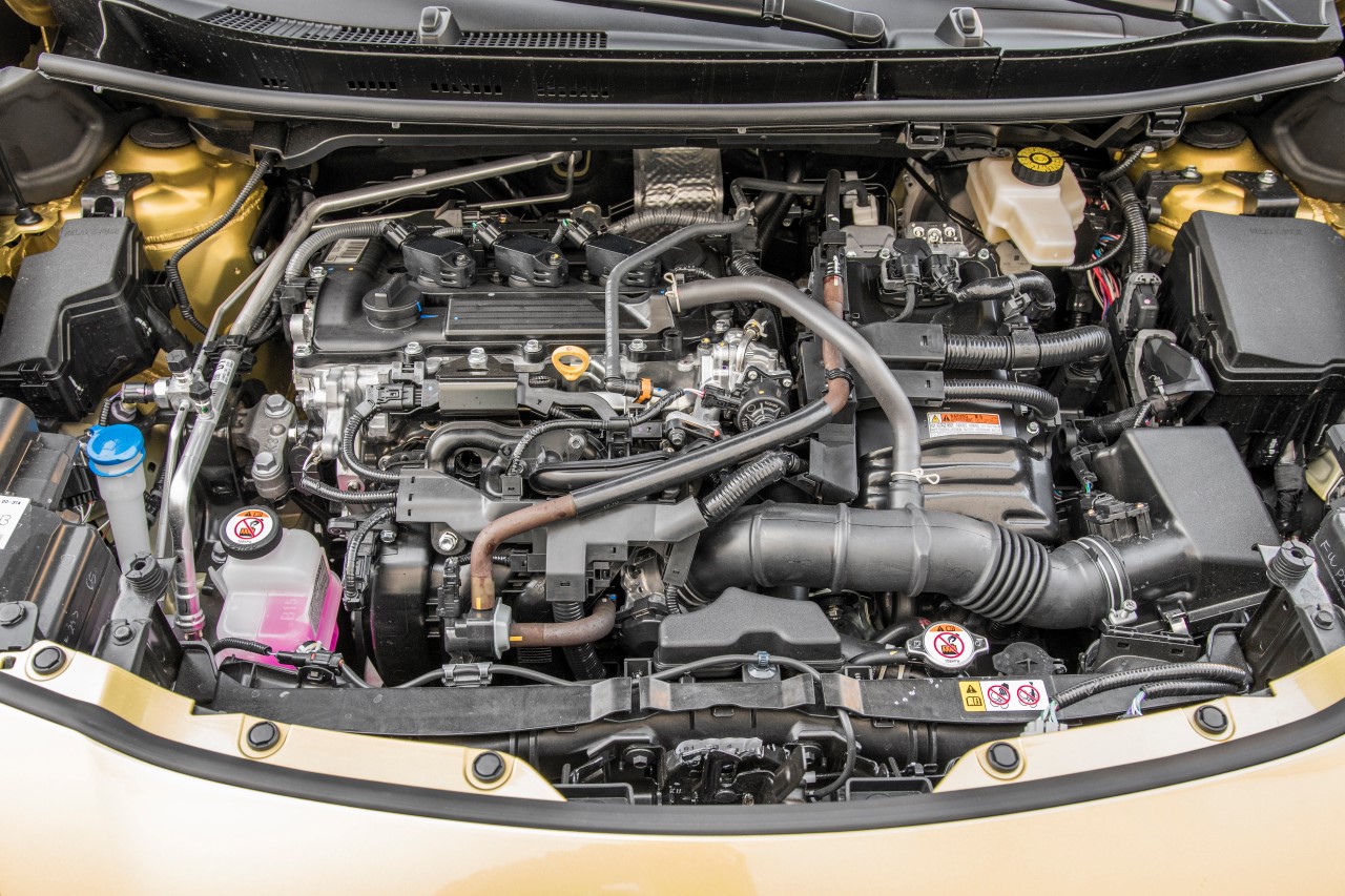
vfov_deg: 43.6
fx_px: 1121
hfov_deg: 61.9
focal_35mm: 30
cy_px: 448
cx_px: 672
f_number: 4
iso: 1000
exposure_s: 1/160
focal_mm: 20
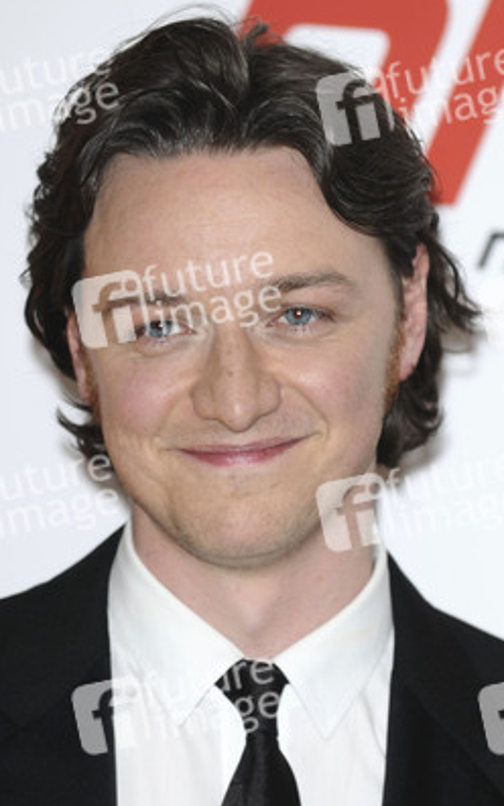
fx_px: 6771
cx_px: 237
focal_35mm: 308
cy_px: 402
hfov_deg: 4.3
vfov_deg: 6.8
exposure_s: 1/200
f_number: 4
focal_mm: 200
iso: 250
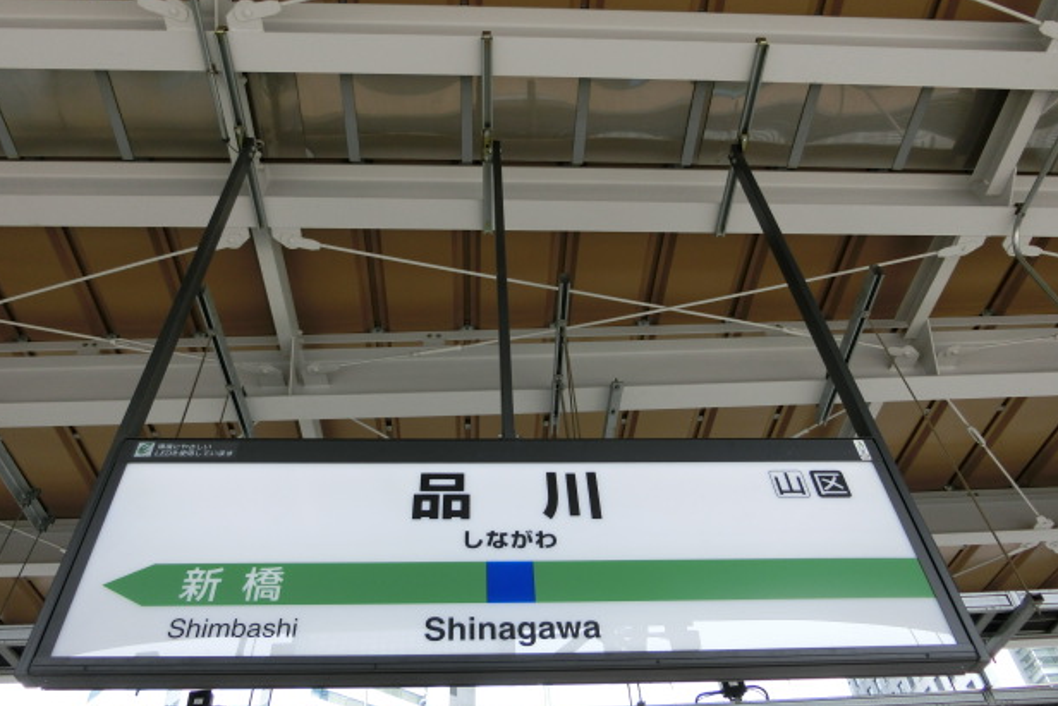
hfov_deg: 67.4
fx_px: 794
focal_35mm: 27
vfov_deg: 47.9
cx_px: 512
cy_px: 361
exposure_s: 1/125
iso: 80
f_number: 3.5
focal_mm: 4.5
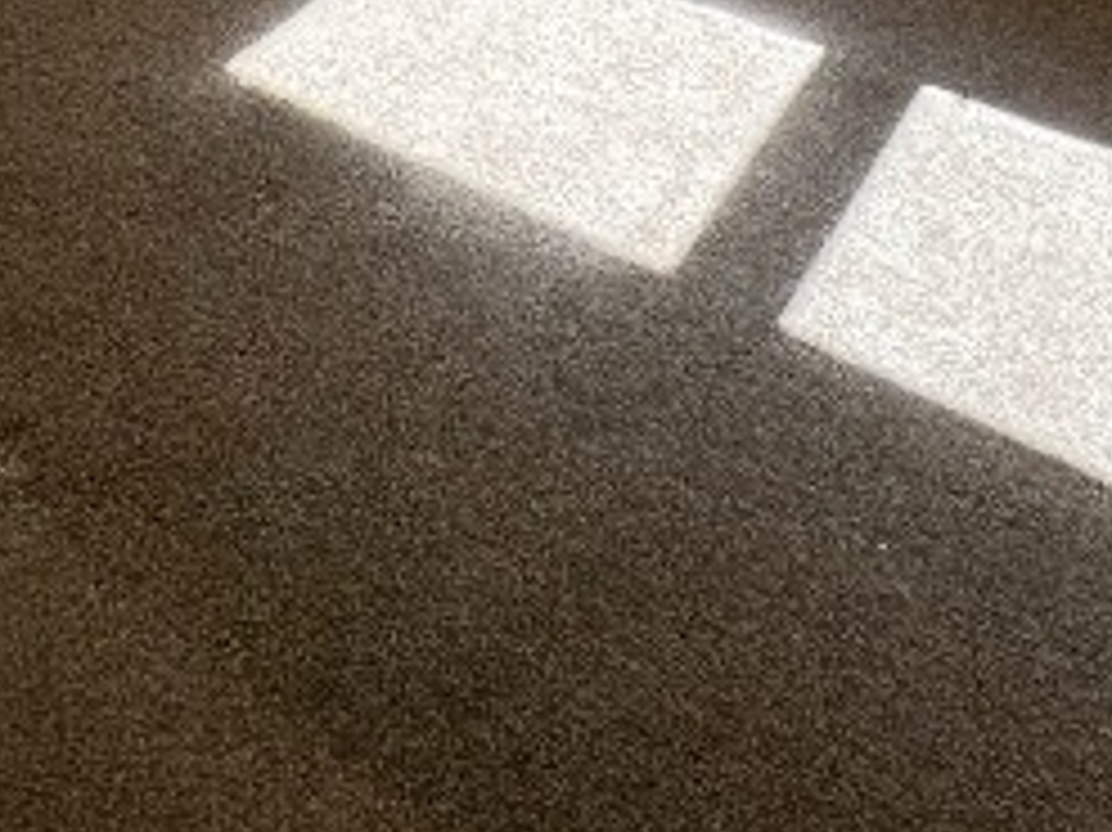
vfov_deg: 19.2
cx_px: 185
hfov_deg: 34.2
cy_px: -724
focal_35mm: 54
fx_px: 1734
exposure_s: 1/224
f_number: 1.8
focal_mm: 1.57
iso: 32
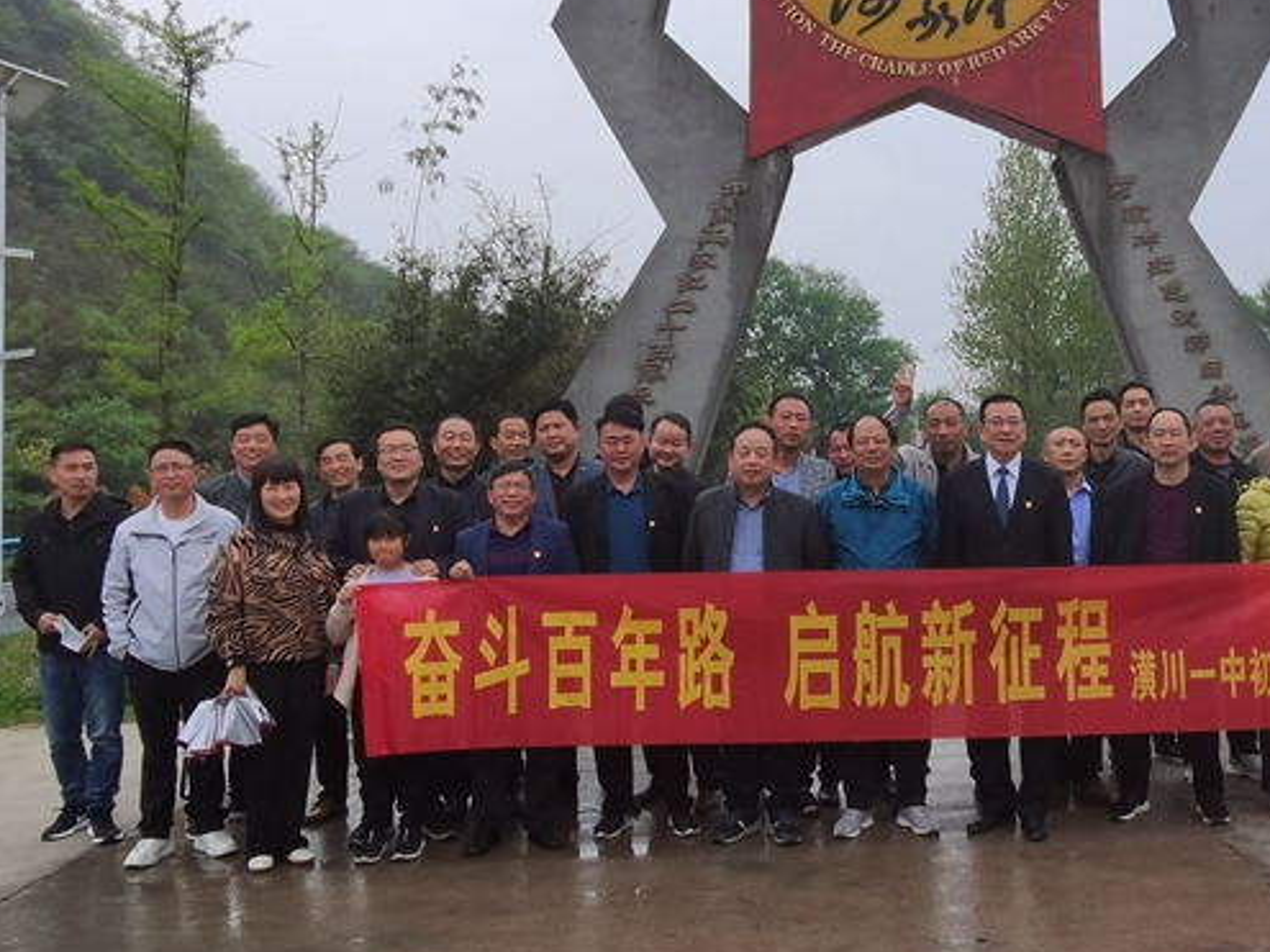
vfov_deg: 34.3
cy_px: 441
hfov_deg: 43.8
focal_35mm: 42
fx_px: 1541
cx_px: 901
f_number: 2.2
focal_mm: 2.2
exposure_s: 1/1047
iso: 50
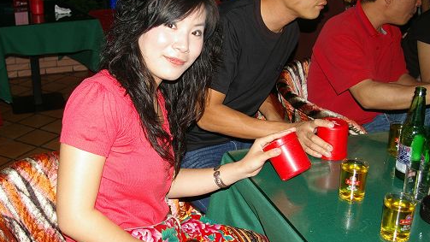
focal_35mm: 45
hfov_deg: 45.3
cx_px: 181
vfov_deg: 26.5
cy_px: 103
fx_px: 513
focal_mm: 24
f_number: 4
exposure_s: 1/180
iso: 200
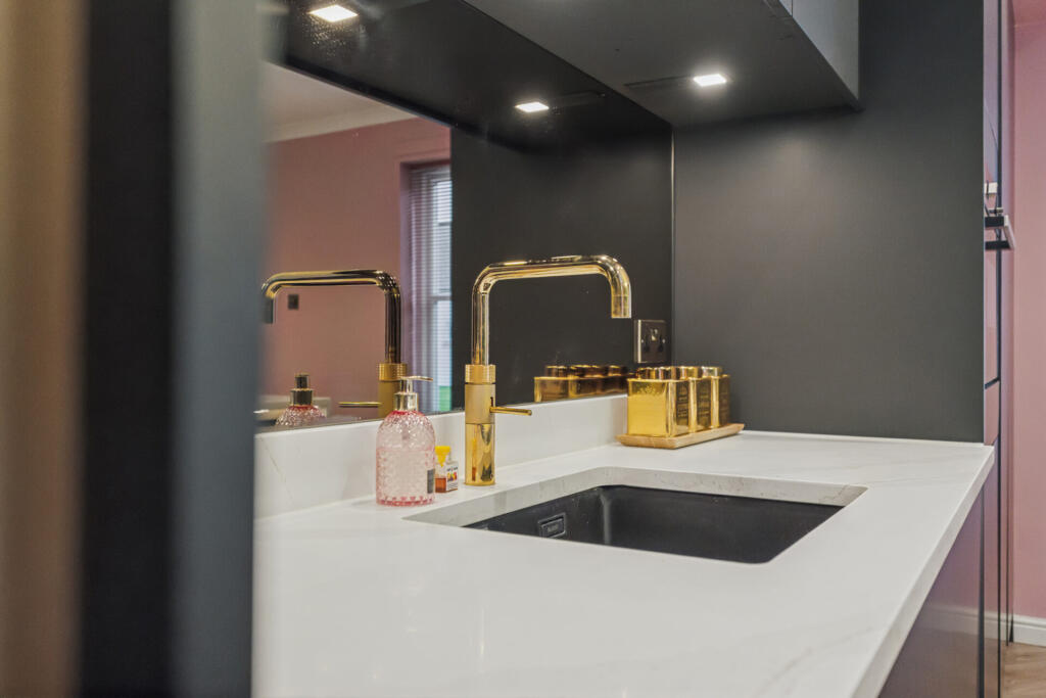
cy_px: 349
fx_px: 872
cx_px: 523
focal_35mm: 30
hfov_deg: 61.9
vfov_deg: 43.6
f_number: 2.8
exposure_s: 1/200
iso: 1000
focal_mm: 20
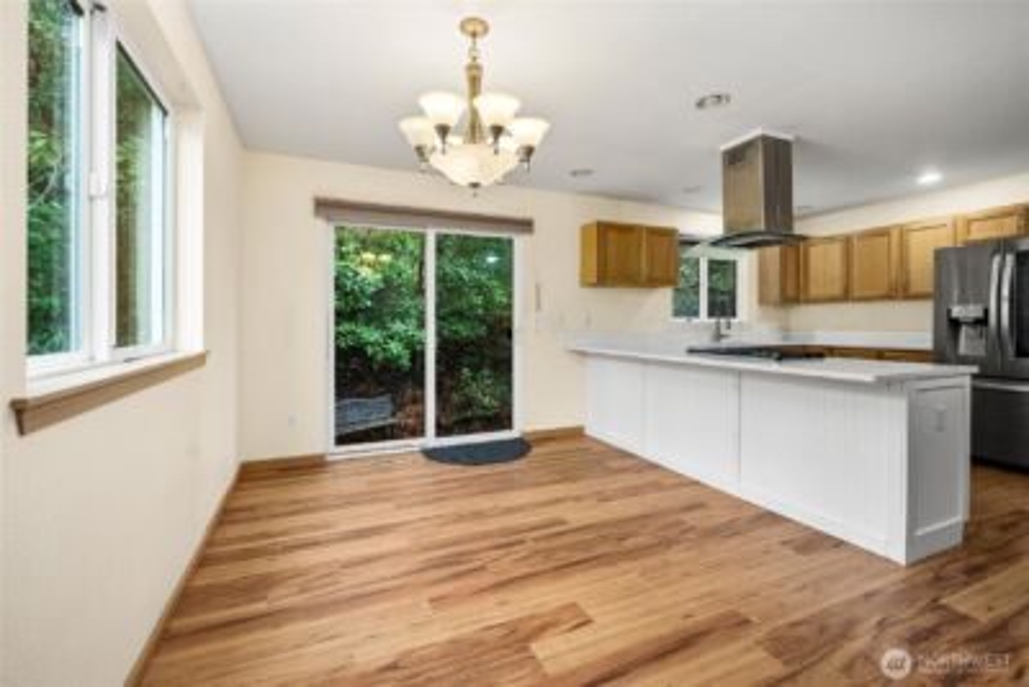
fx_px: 429
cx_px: 514
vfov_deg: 77.4
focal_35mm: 15
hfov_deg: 100.4
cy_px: 344
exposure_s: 1/60
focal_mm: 15
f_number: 7.1
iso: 125
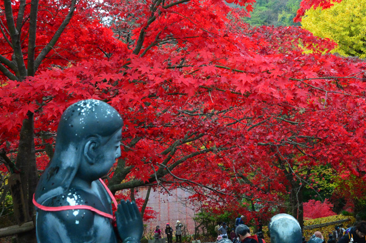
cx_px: 264
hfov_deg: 49.2
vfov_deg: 34.6
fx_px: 386
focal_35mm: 38
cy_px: 78
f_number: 11
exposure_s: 1/25
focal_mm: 24
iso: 7200
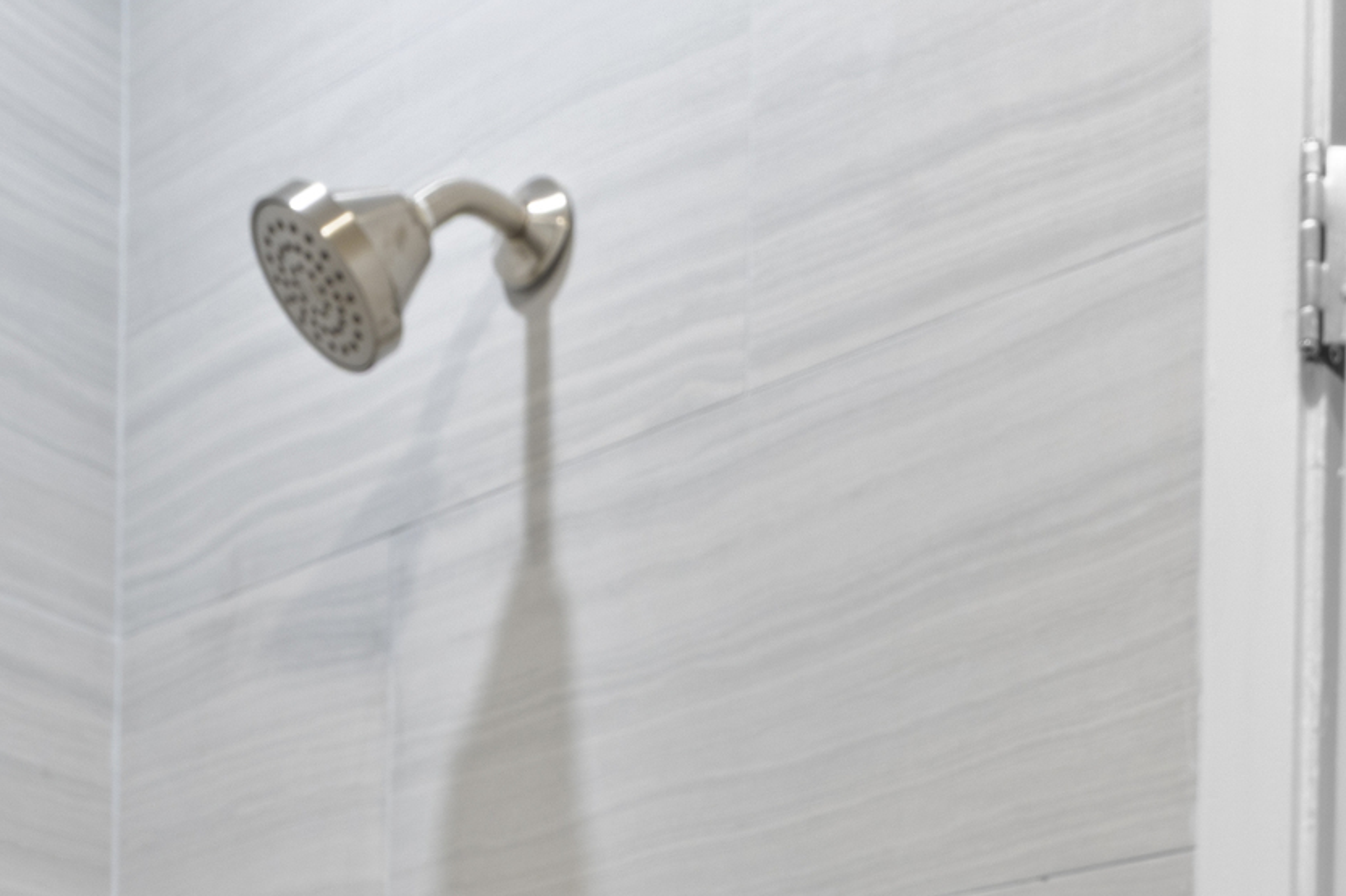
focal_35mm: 59
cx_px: 1084
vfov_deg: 18.0
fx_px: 2205
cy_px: 1647
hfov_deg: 32.9
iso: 200
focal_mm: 16
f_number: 9
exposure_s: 1.3
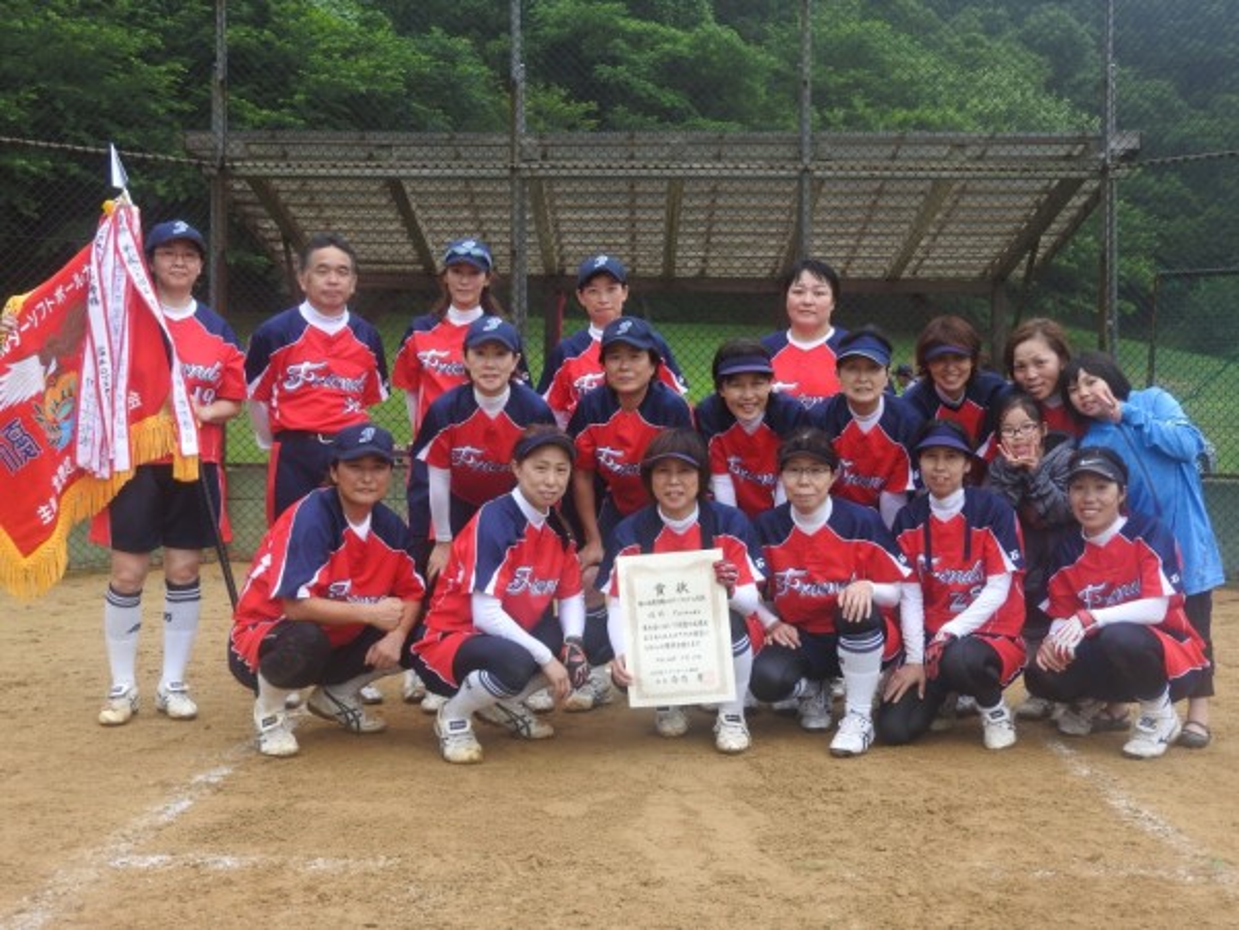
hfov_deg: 42.1
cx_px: 620
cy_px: 465
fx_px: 1611
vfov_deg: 32.2
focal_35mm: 45
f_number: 4
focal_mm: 8.1
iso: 100
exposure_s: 1/80
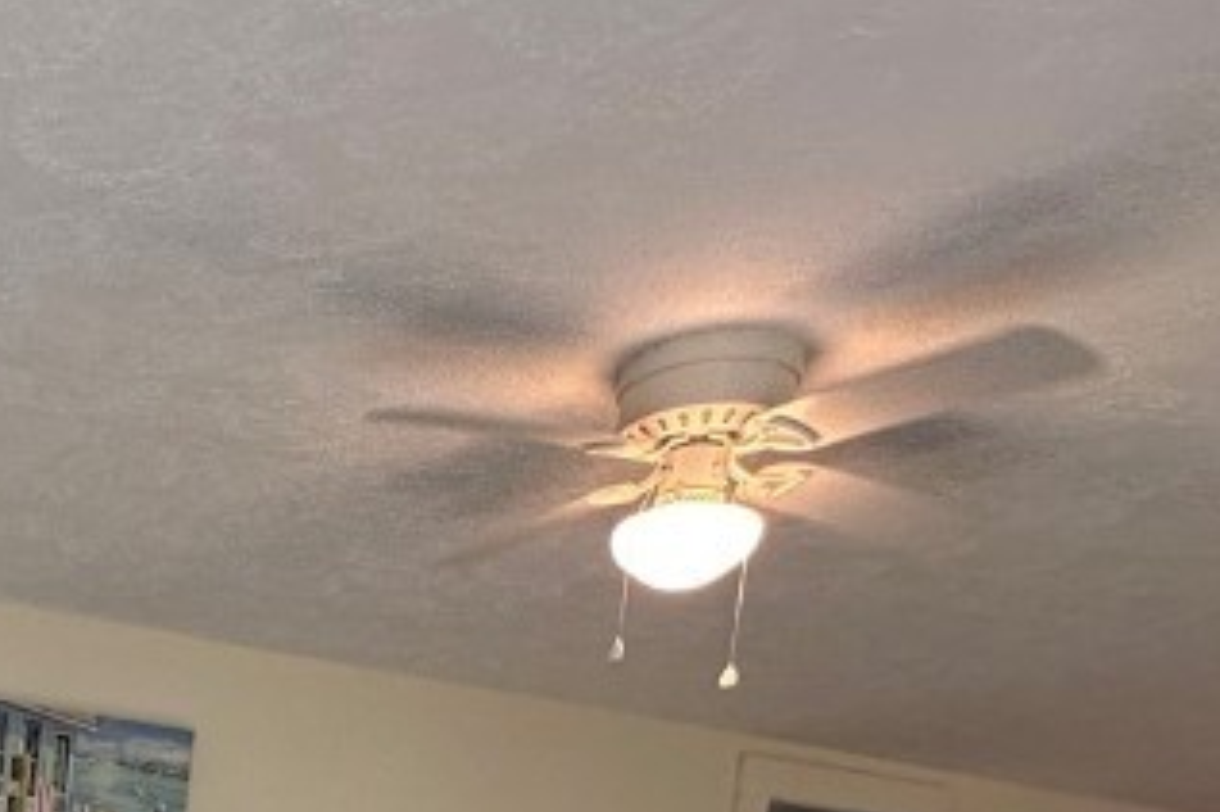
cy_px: 1243
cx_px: -239
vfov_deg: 22.8
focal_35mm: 47
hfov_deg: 34.0
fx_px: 1592
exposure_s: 1/99
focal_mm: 2.22
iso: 100
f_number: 2.2
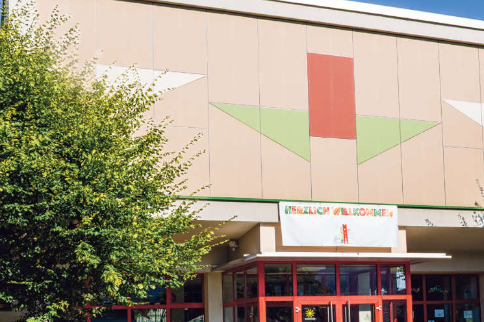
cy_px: 274
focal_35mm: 58
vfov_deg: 22.9
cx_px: 313
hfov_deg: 34.3
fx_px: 779
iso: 100
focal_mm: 18
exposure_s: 1/250
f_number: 10
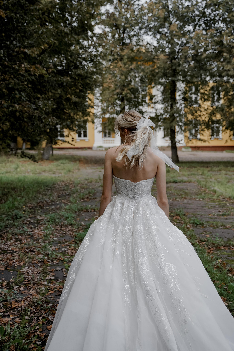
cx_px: 117
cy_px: 176
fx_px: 351
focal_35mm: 36
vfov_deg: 53.1
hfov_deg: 36.9
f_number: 2.8
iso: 250
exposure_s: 1/800
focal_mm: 36
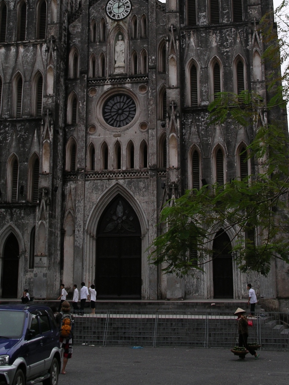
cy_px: 101
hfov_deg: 21.6
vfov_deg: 28.2
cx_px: 126
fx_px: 757
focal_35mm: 68
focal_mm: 9.3
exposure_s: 1/320
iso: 64
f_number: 4.5
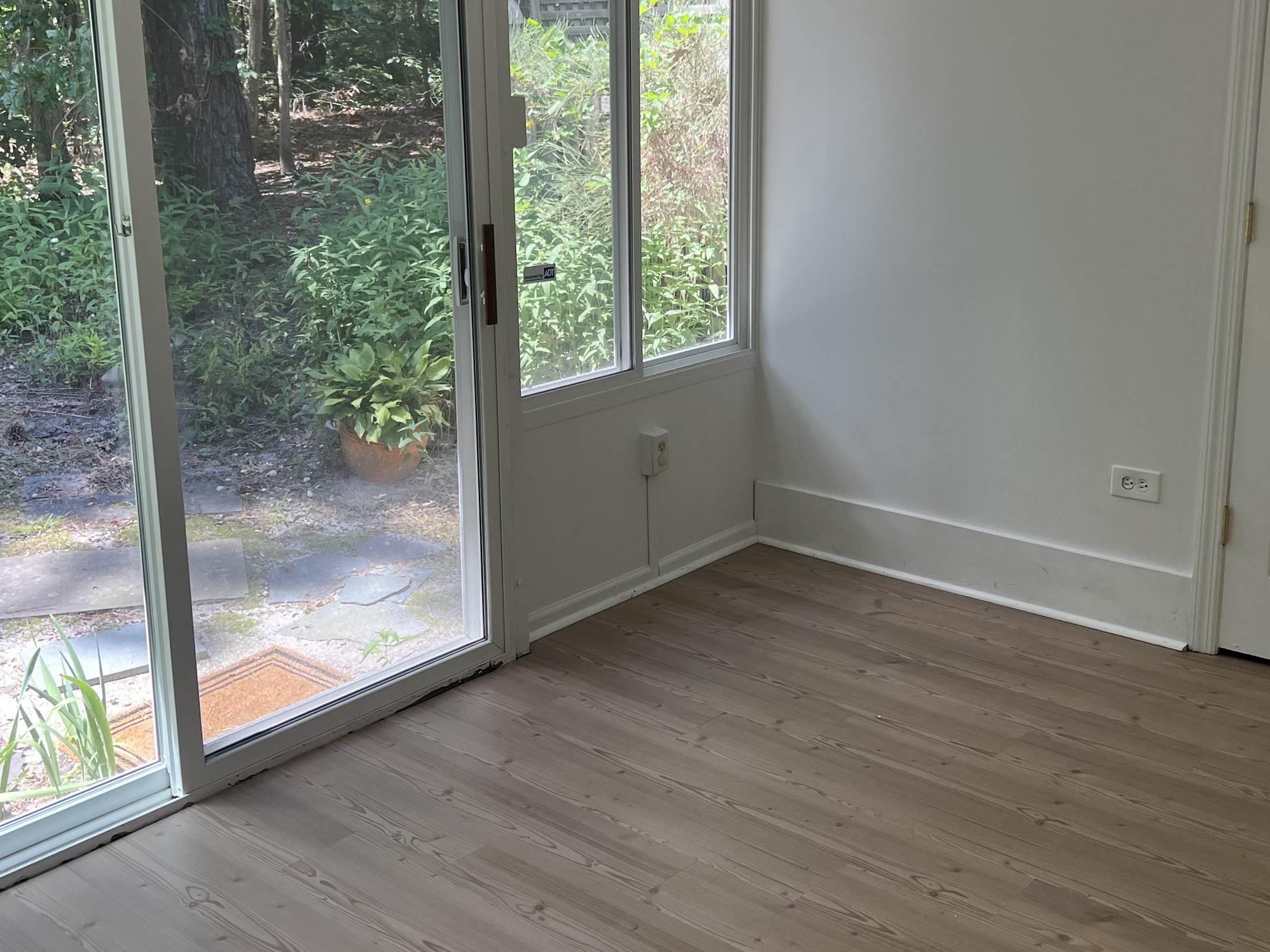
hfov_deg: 46.8
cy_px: 416
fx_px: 1468
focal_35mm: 40
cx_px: 627
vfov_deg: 35.9
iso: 40
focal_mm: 5.7
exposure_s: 1/206
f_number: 1.5
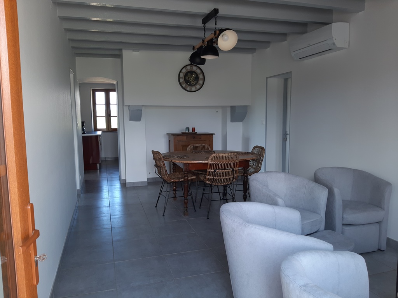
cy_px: 149
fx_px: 299
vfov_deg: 53.0
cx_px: 199
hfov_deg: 67.3
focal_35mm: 26
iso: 50
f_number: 1.7
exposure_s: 1/50
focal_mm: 3.93
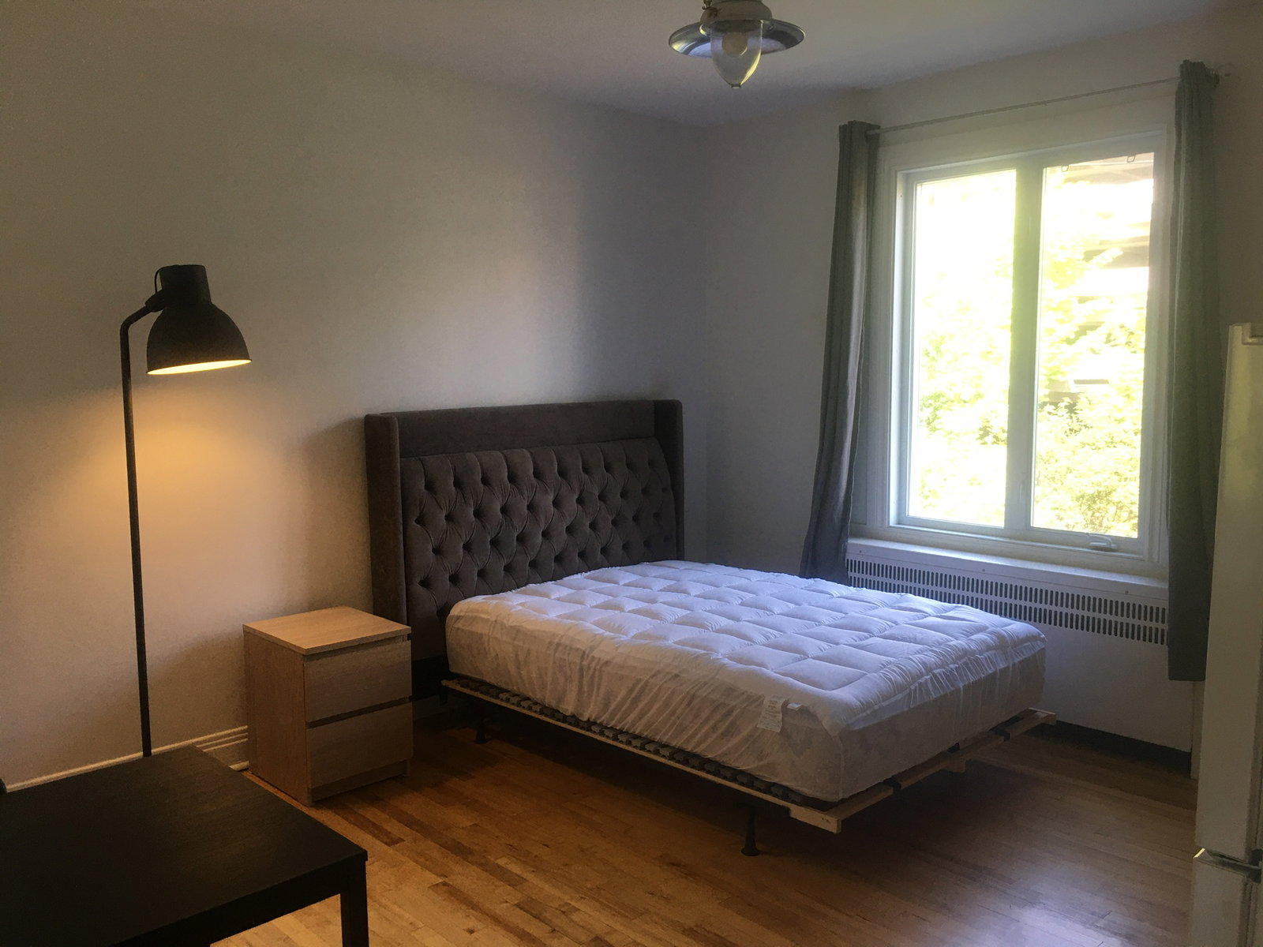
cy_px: 474
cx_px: 632
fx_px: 1058
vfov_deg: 48.2
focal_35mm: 29
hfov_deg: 61.7
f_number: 2.2
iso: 25
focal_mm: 4.15
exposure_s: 1/30
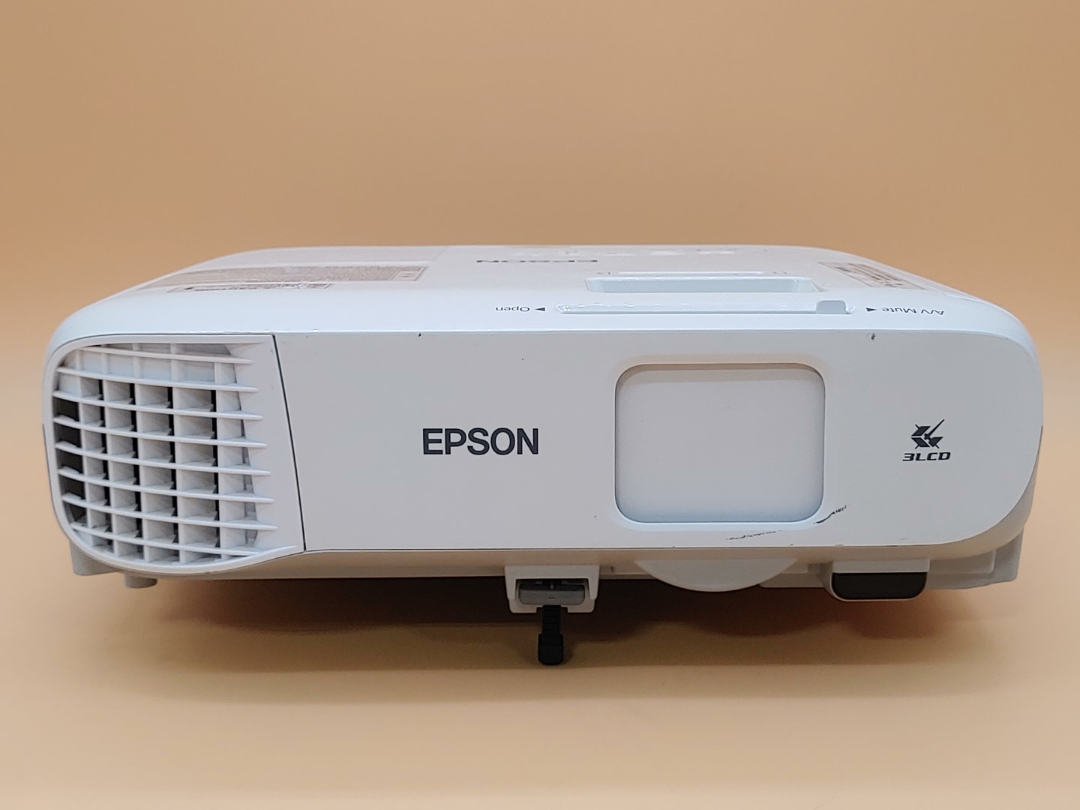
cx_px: 540
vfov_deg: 29.7
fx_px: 1529
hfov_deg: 38.9
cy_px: 405
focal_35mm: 49
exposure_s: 1/102
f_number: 1.8
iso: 50
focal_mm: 4.36
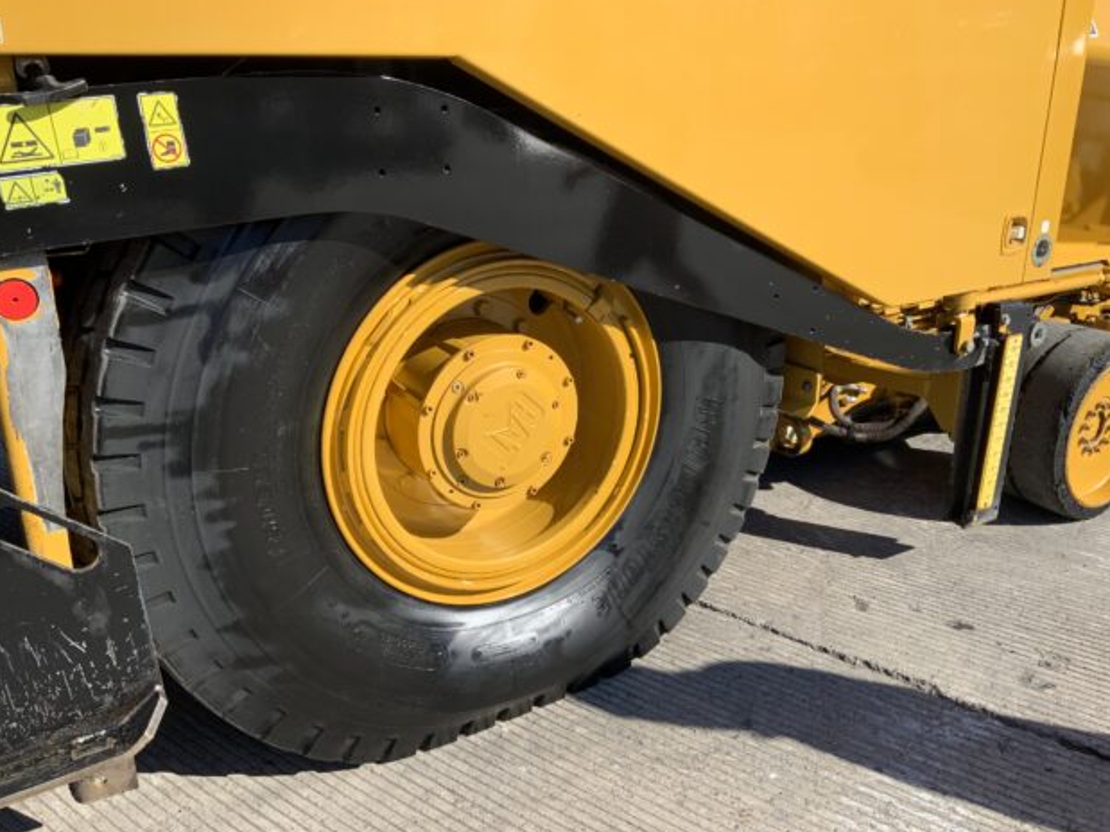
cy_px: 411
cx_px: 538
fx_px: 962
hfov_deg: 60.0
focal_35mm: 30
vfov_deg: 46.8
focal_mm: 3
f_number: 1.8
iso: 16
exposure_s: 1/1451
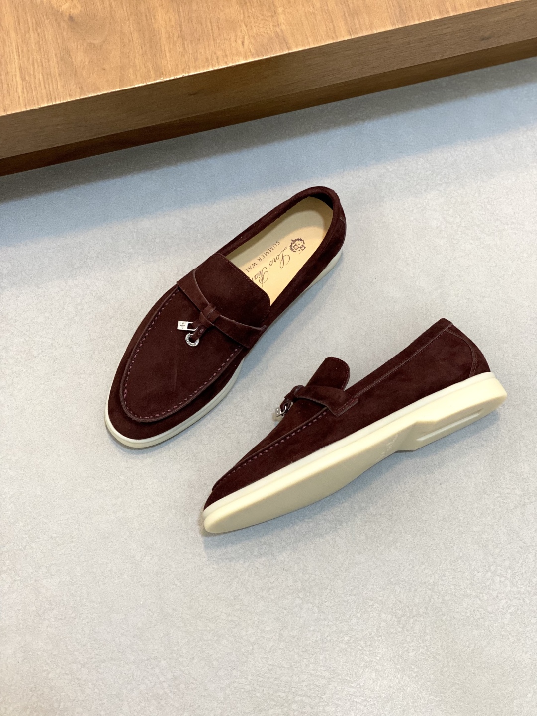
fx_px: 1076
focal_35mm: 52
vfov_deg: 36.8
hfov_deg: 28.0
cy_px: 358
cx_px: 268
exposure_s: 1/100
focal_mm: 6
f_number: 2
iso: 200
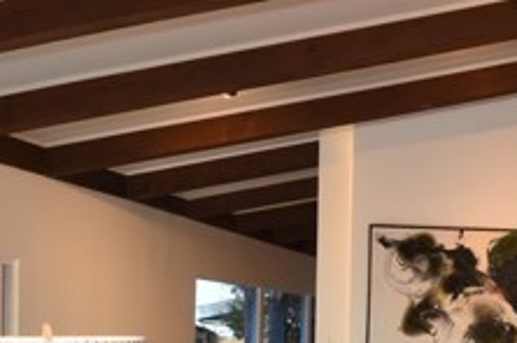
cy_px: 327
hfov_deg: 32.9
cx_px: 587
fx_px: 745
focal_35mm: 52
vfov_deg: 24.9
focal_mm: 12
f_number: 14
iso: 400
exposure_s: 1/6
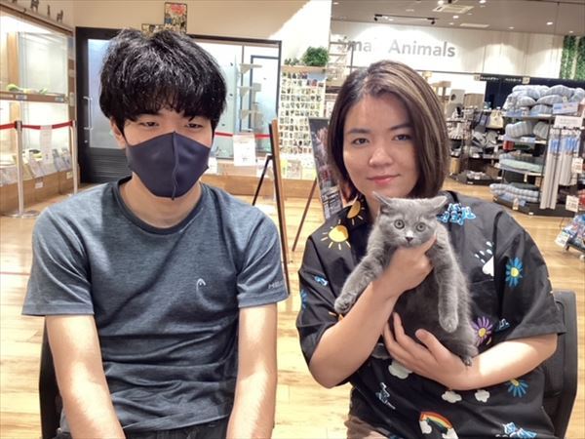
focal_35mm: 31
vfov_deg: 45.4
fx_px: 524
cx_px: 292
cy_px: 220
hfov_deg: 58.4
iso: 200
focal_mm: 3.3
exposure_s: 1/50
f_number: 2.4
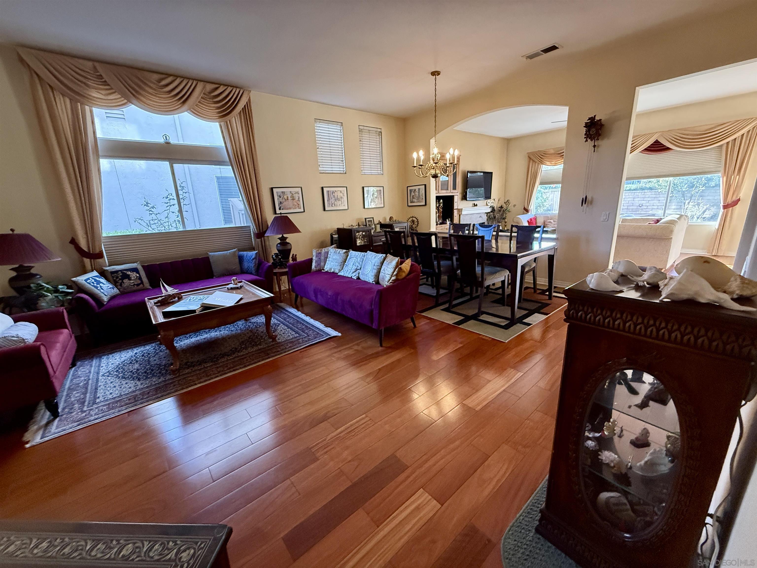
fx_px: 306
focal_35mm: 14
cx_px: 378
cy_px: 284
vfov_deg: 85.7
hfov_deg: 102.1
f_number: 2.2
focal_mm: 2.22
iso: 640
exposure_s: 1/120
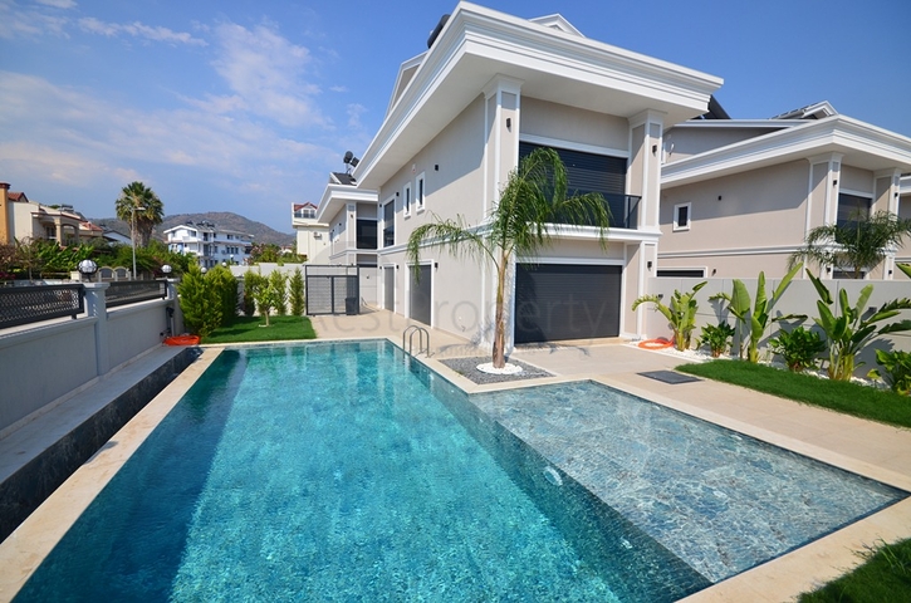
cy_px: 302
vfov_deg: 77.1
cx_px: 456
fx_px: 379
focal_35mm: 15
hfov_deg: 100.5
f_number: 11
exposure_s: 1/400
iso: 200
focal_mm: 10
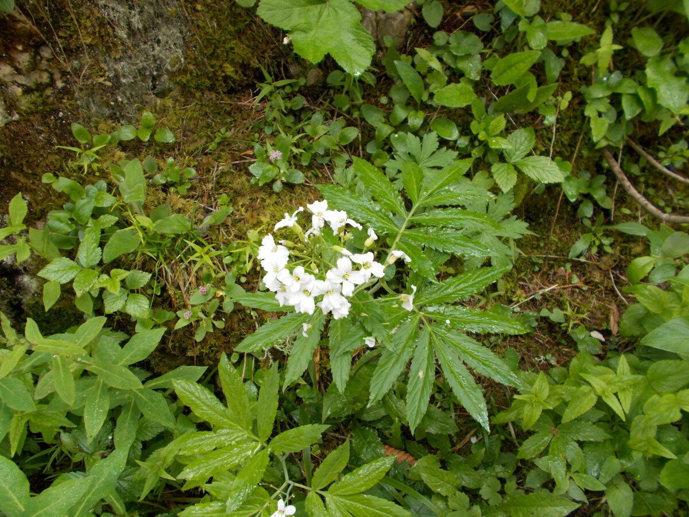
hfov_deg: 67.3
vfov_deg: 53.1
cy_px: 258
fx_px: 518
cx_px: 344
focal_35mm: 26
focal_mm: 4.6
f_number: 3.2
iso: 80
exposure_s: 1/125
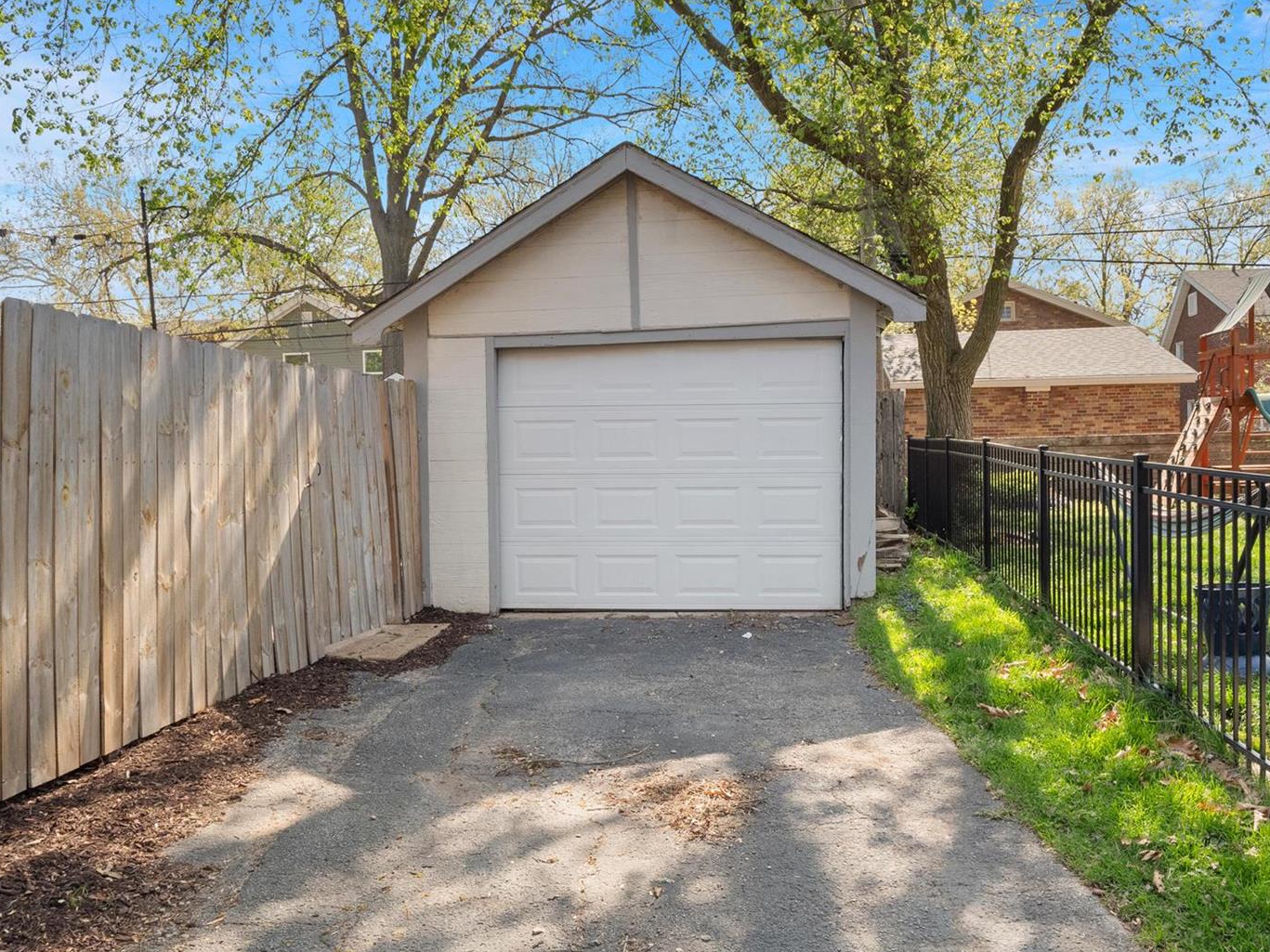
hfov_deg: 65.3
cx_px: 660
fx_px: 990
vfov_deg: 51.3
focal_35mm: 27
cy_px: 460
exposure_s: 1/100
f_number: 8
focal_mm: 12
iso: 400
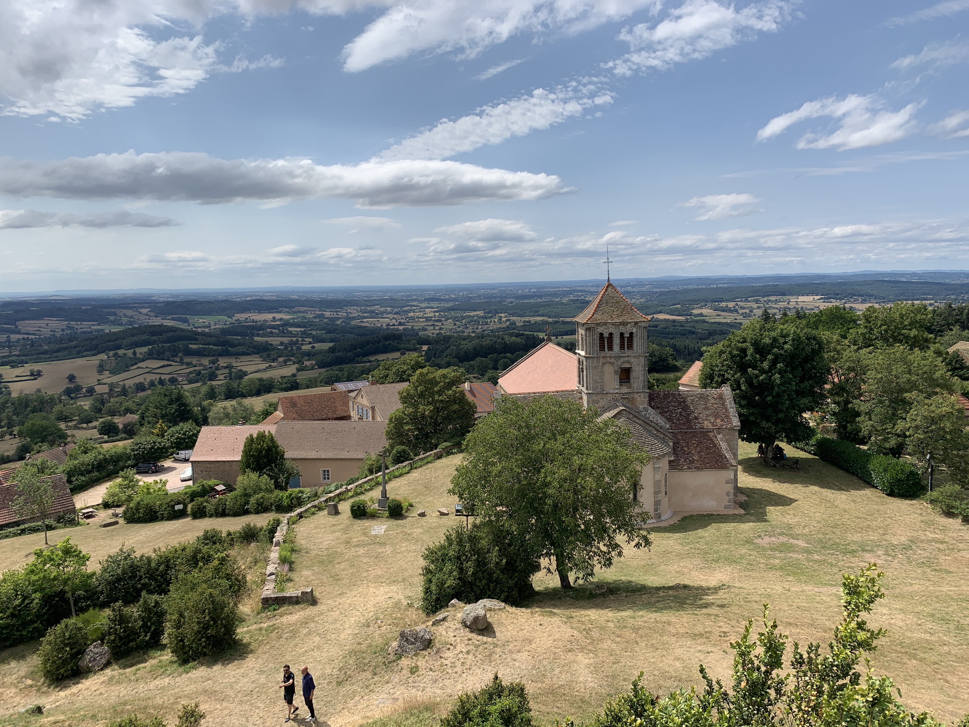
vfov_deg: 53.1
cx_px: 484
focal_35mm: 26
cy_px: 364
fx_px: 728
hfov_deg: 67.3
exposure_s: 1/3521
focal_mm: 4.25
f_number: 1.8
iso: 25
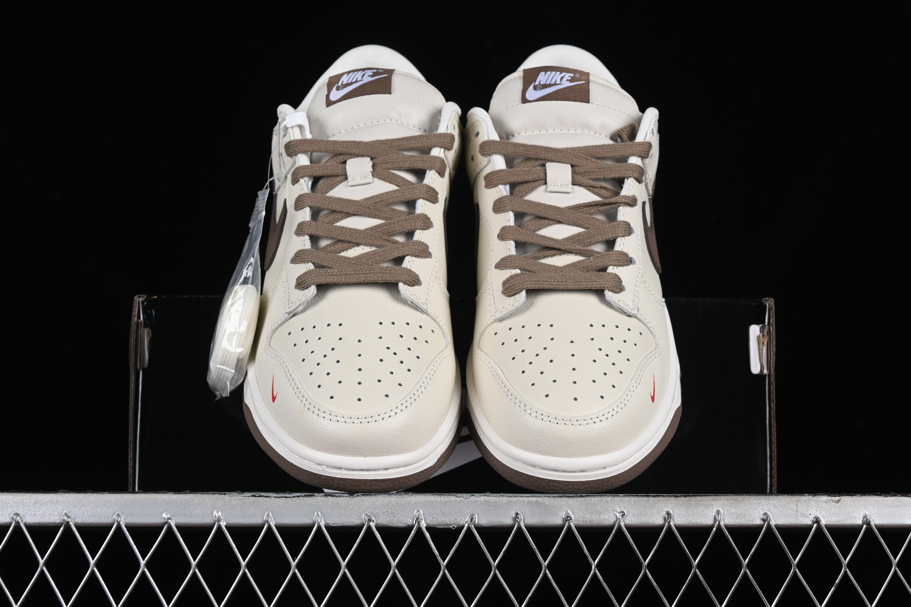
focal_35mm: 75
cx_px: 456
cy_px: 304
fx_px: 1898
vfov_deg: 18.2
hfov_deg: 27.0
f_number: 8
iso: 160
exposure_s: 1/80
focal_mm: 50
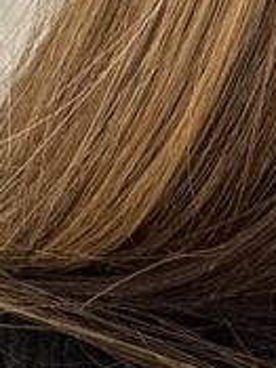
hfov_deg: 8.4
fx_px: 1873
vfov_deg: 10.9
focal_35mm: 176
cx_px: 234
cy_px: -126
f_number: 1.9
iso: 100
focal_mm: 2.69
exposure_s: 1/50
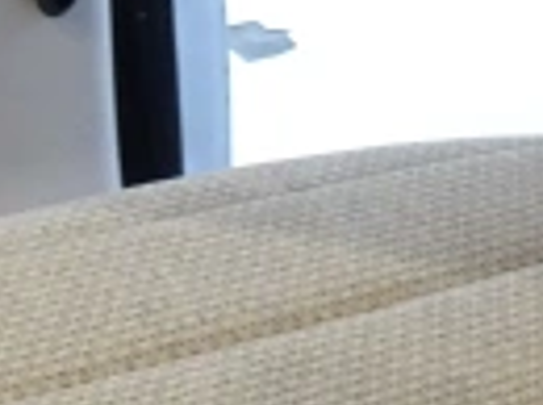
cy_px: -205
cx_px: 894
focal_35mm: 148
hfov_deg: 12.5
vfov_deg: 9.7
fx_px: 2317
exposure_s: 1/30
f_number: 3.5
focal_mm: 4.1
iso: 500
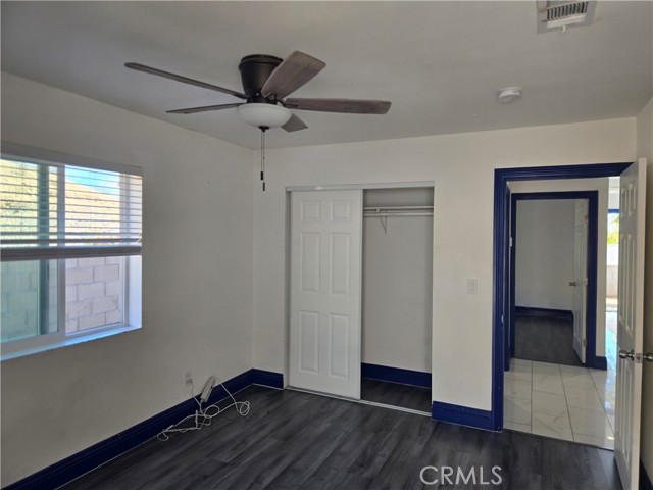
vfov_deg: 58.9
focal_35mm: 23
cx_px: 326
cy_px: 245
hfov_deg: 73.9
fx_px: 434
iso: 32
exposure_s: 1/120
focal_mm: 5.4
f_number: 1.8
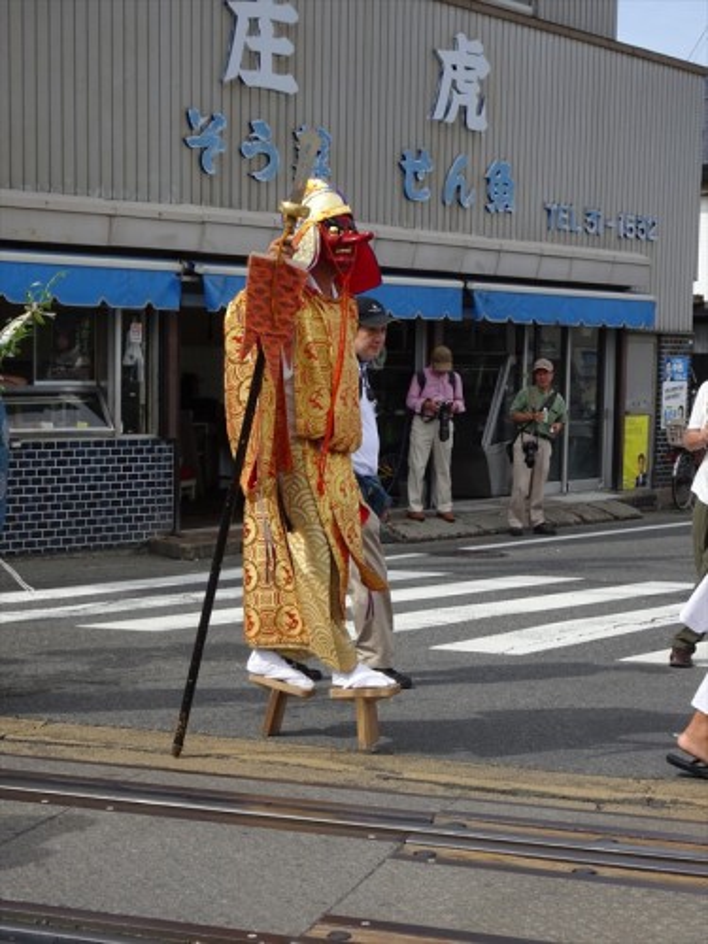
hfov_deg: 23.7
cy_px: 472
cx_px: 354
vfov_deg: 31.2
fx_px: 1691
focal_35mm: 62
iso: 80
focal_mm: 10.59
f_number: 4.5
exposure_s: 1/500
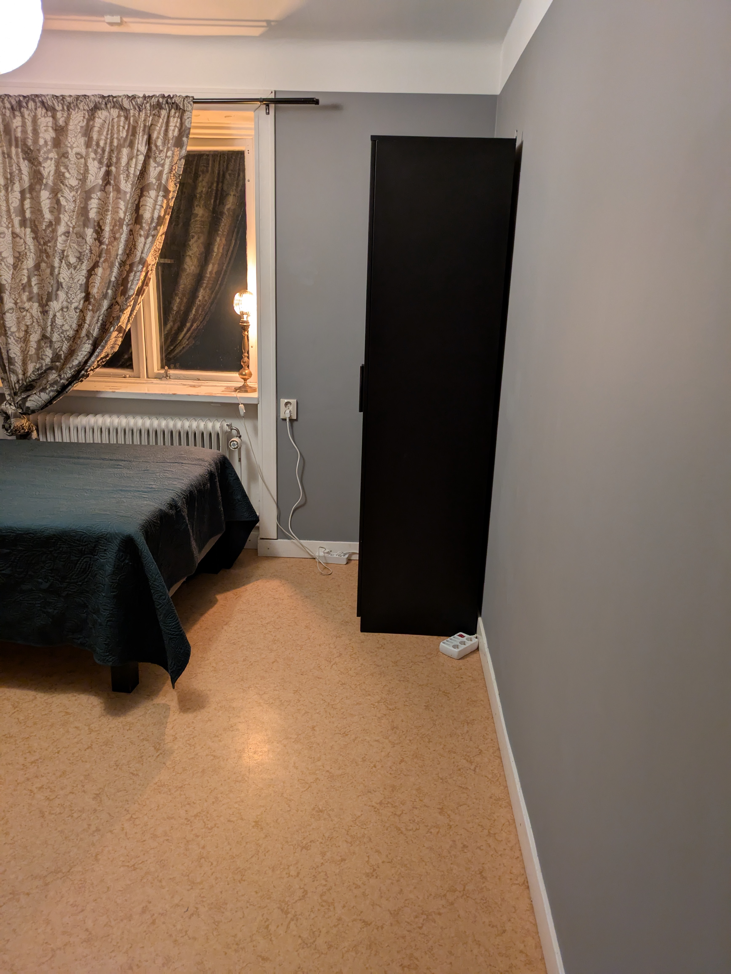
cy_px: 487
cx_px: 366
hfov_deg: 54.9
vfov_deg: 69.4
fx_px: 703
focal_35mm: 25
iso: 204
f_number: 1.89
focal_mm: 5.43
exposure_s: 1/25
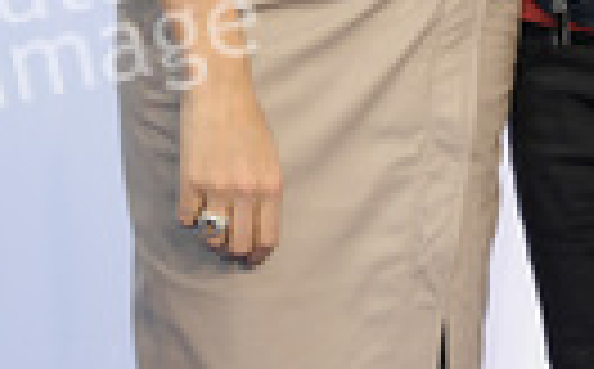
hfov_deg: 8.0
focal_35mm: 263
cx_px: 518
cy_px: -194
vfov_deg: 4.9
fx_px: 4250
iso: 640
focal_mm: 85
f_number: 5.6
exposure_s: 1/200
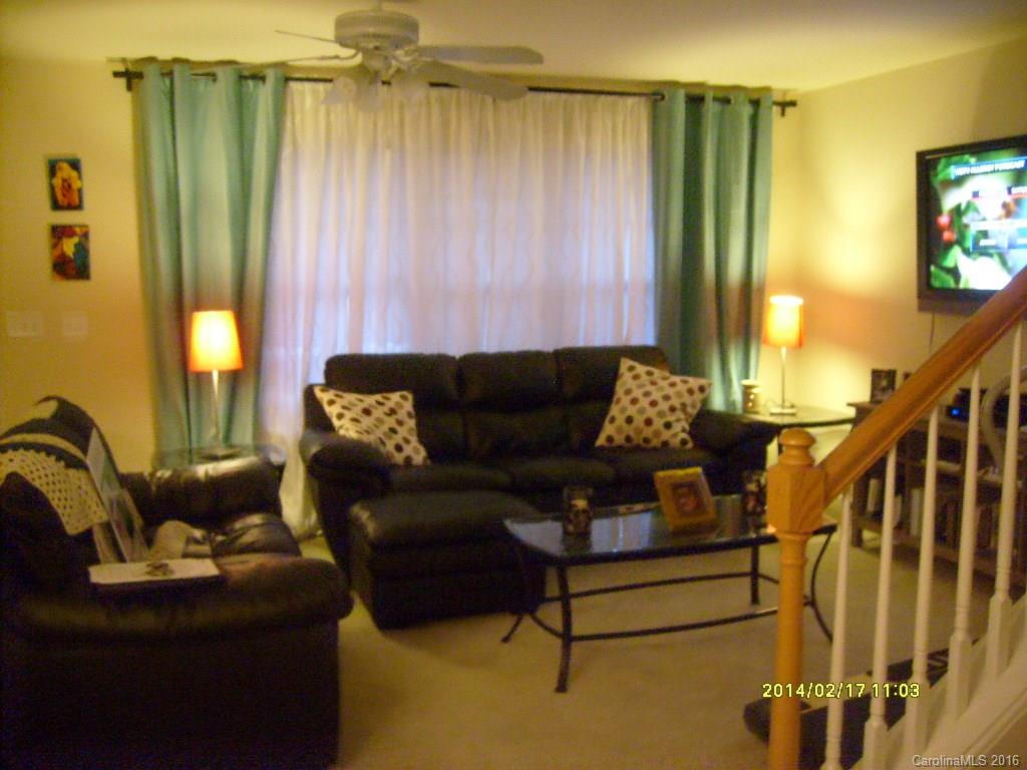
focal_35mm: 35
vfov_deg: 40.7
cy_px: 385
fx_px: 1038
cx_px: 514
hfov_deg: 52.6
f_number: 2.8
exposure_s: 1/6
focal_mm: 5.8
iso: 200
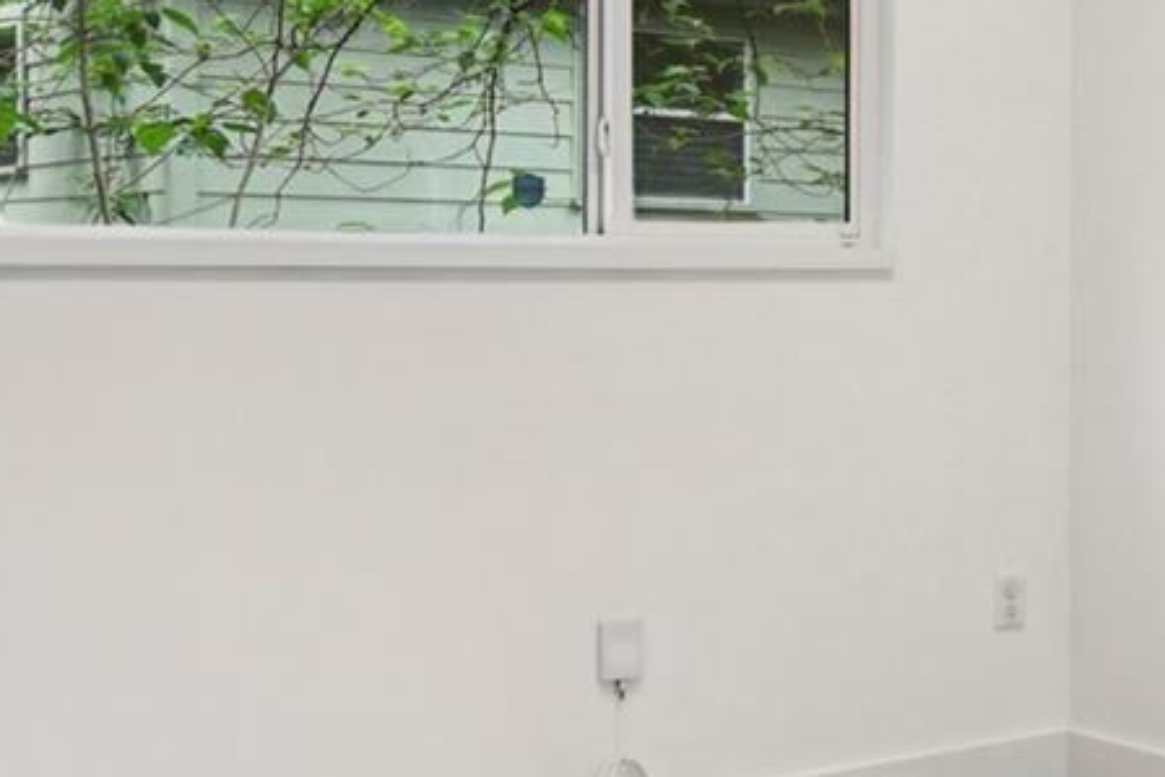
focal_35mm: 64
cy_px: 287
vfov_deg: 21.2
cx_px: 1547
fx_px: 2072
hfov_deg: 26.3
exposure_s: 1/15
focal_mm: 14
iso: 200
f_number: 8
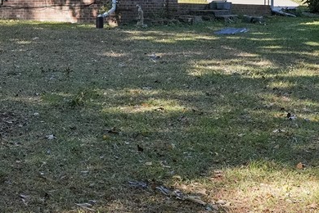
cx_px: -94
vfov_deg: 15.2
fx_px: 789
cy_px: 22
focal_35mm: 89
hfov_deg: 20.8
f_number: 5
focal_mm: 32
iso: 500
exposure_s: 1/400
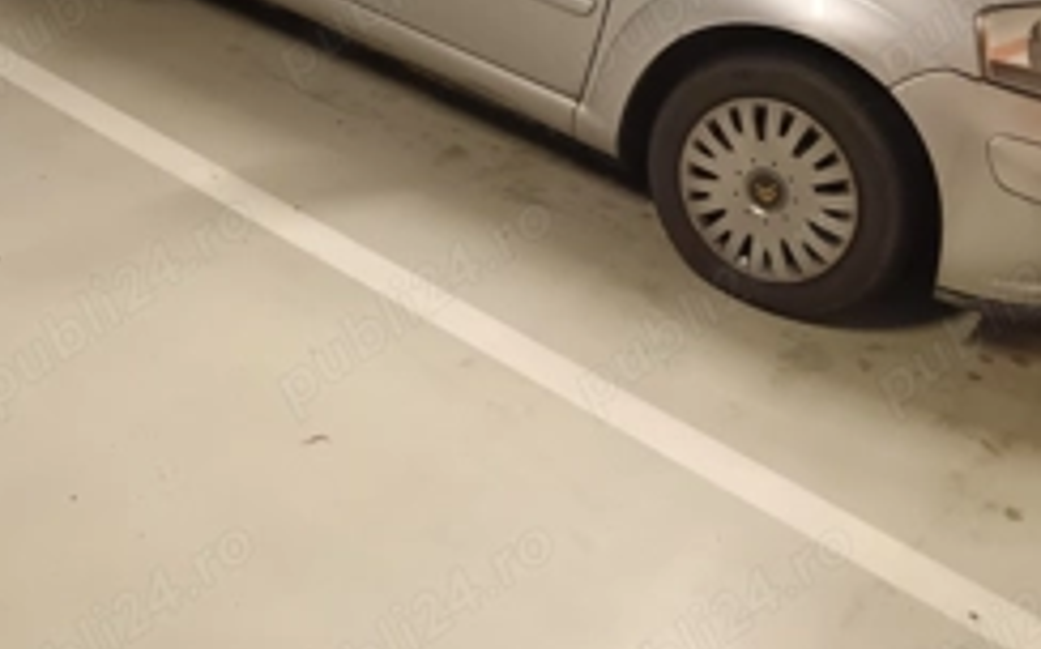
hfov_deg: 42.6
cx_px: 563
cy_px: 47
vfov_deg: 26.3
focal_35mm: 47
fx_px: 1332
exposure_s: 1/100
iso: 3951
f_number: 1.9
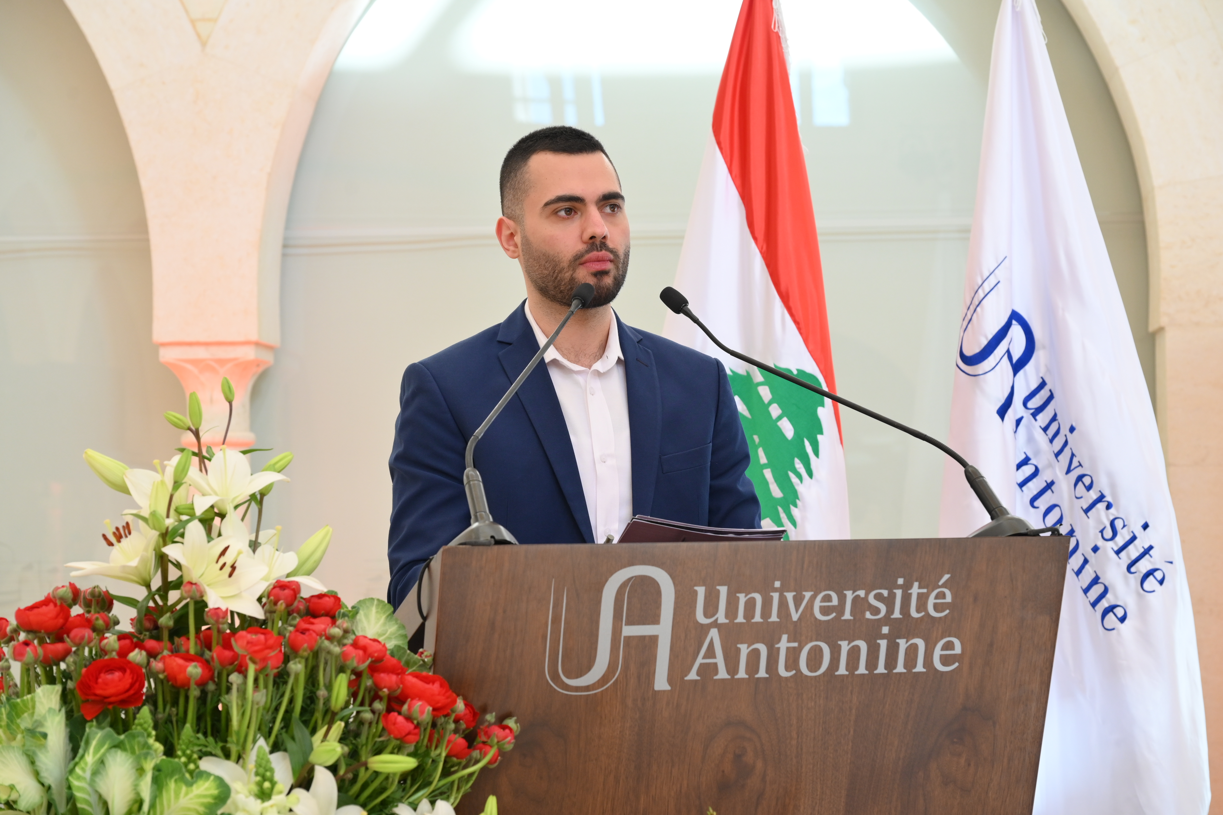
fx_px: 2513
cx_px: 612
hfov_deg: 27.4
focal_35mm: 74
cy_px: 408
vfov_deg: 18.4
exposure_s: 1/200
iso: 1000
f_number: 6.3
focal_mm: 74
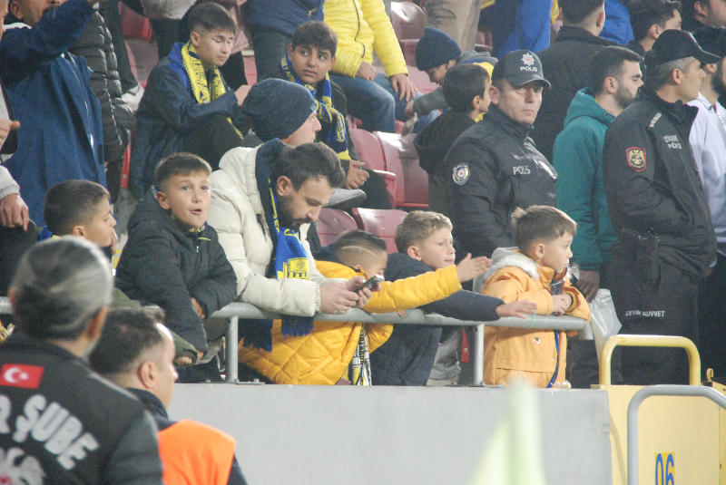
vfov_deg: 5.2
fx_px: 5298
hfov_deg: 7.8
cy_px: 242
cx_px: 363
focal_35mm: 262
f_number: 6.3
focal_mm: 175
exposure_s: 1/80
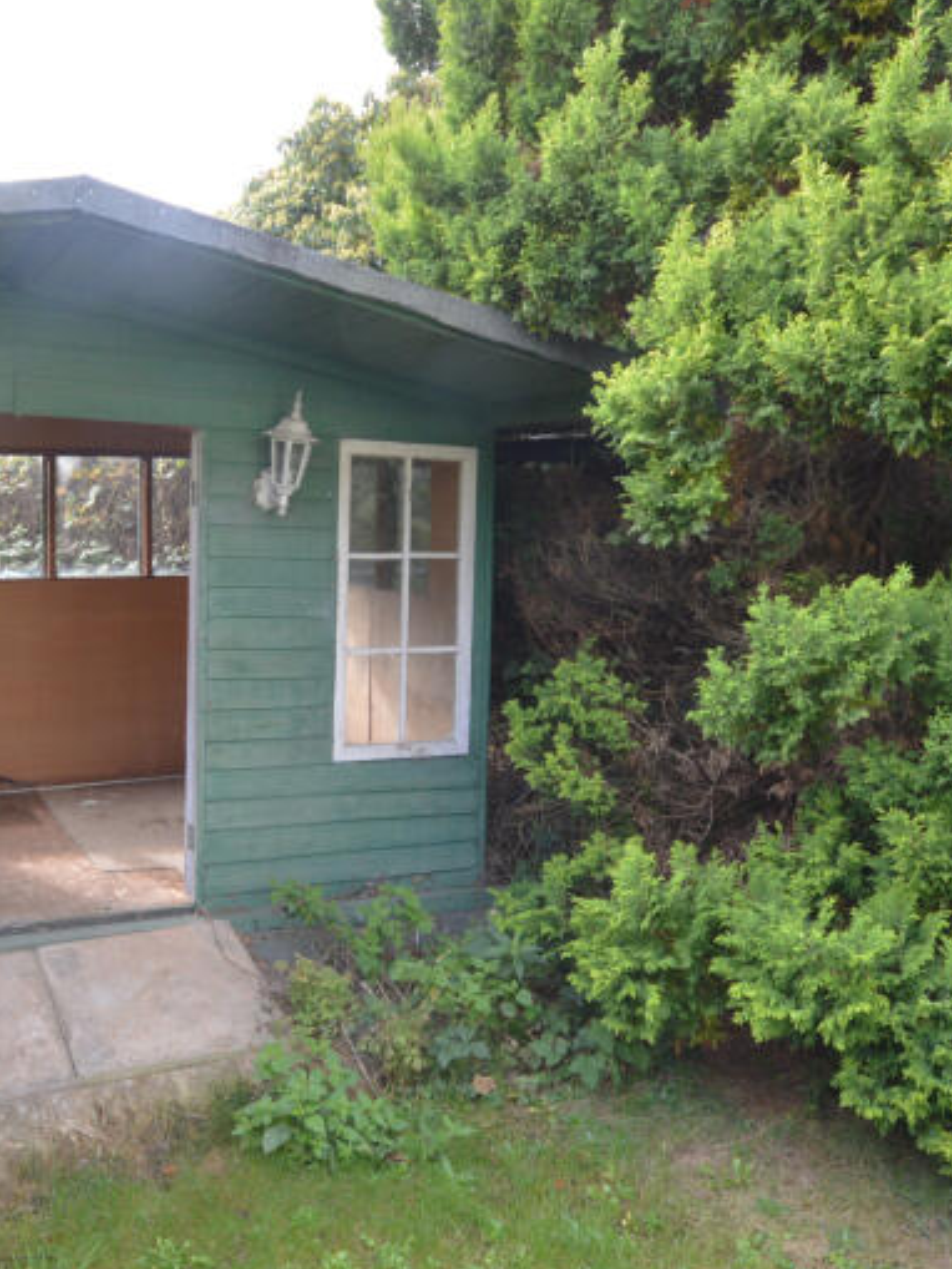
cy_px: 632
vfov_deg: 61.6
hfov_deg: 47.4
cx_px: 312
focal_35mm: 29
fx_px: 1063
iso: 400
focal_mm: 10
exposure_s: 1/125
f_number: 9
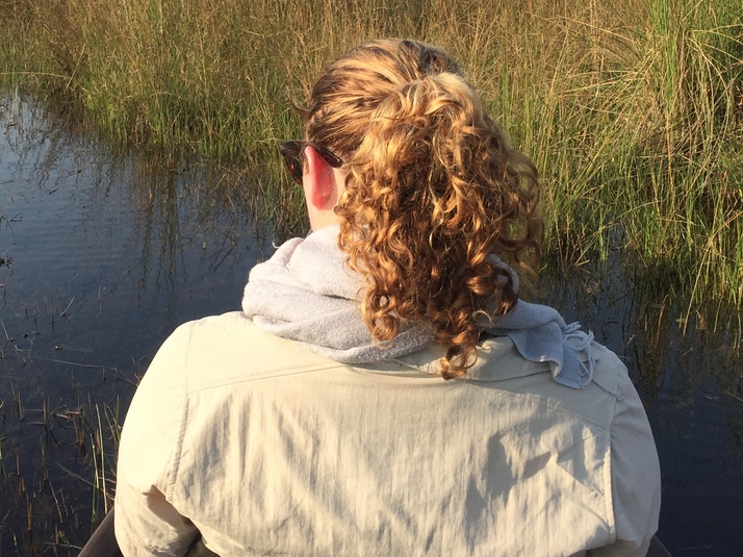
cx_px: 317
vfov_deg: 27.7
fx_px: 1116
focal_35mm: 52
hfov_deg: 36.8
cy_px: 150
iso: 32
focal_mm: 4.15
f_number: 2.2
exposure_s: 1/1099
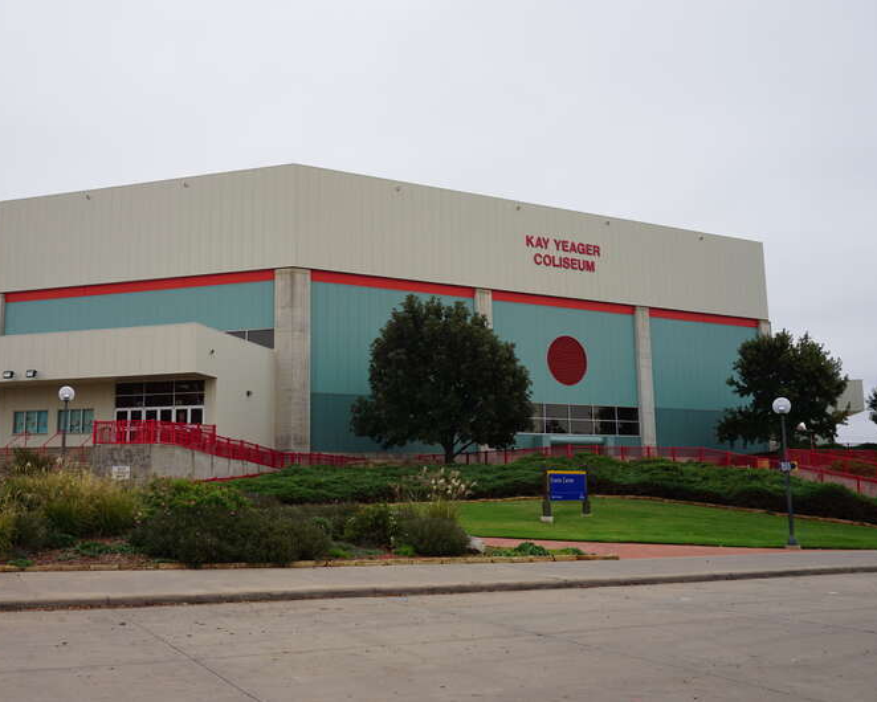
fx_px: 883
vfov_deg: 43.4
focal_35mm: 34
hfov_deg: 52.6
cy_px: 352
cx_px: 366
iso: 100
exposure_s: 1/100
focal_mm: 20
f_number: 9
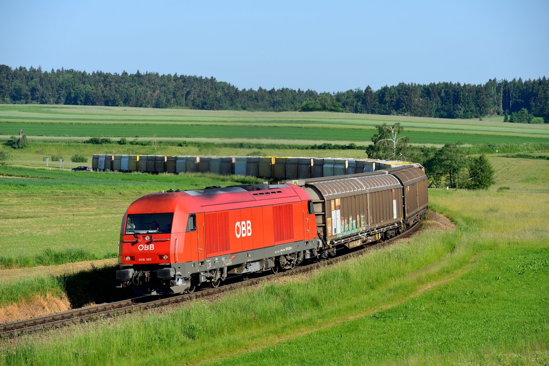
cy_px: 183
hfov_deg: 18.3
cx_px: 274
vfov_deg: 12.2
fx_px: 1708
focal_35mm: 112
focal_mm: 112
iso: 250
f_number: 5.6
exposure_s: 1/1600
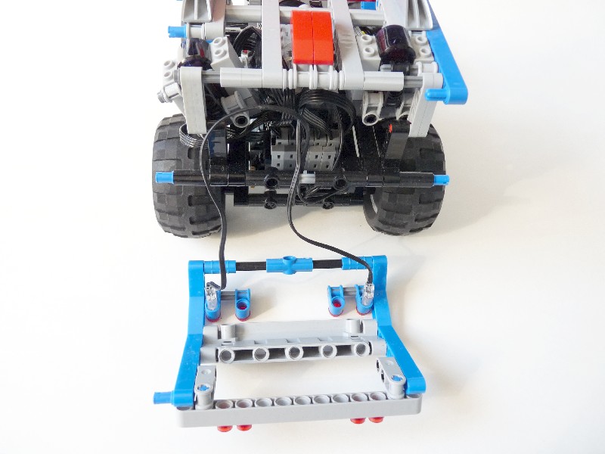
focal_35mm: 27
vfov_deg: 51.4
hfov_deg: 65.3
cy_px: 227
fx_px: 472
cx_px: 302
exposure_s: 1/30
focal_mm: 4.8
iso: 160
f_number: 2.8
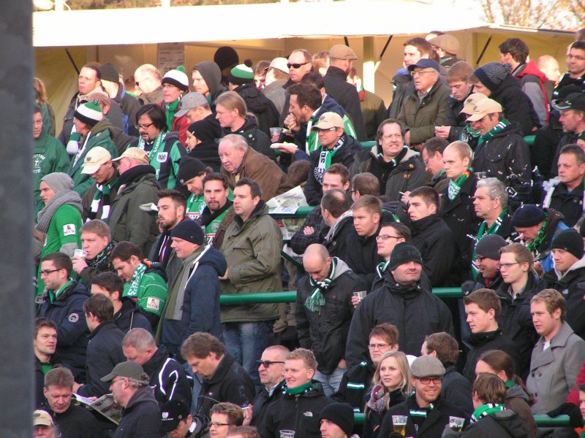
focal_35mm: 380
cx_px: 292
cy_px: 219
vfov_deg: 3.9
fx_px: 6422
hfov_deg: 5.2
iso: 200
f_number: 3.5
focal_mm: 58
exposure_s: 1/400
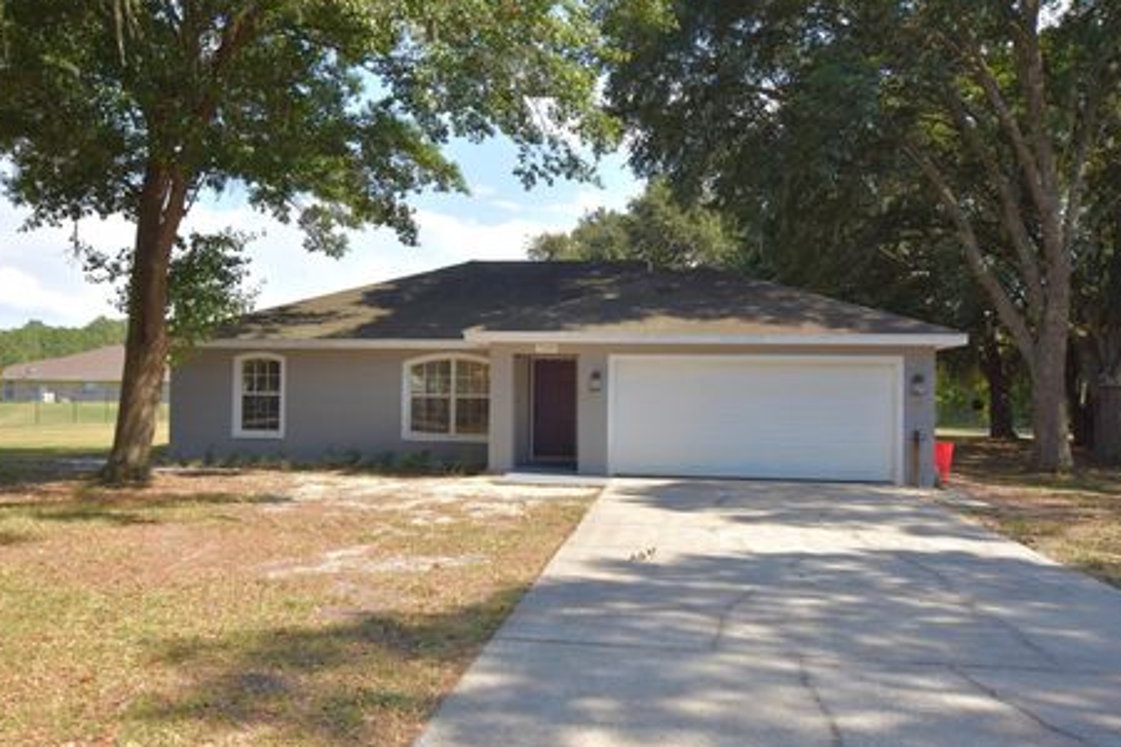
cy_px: 380
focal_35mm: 30
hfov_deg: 61.9
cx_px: 546
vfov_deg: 43.6
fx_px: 934
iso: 100
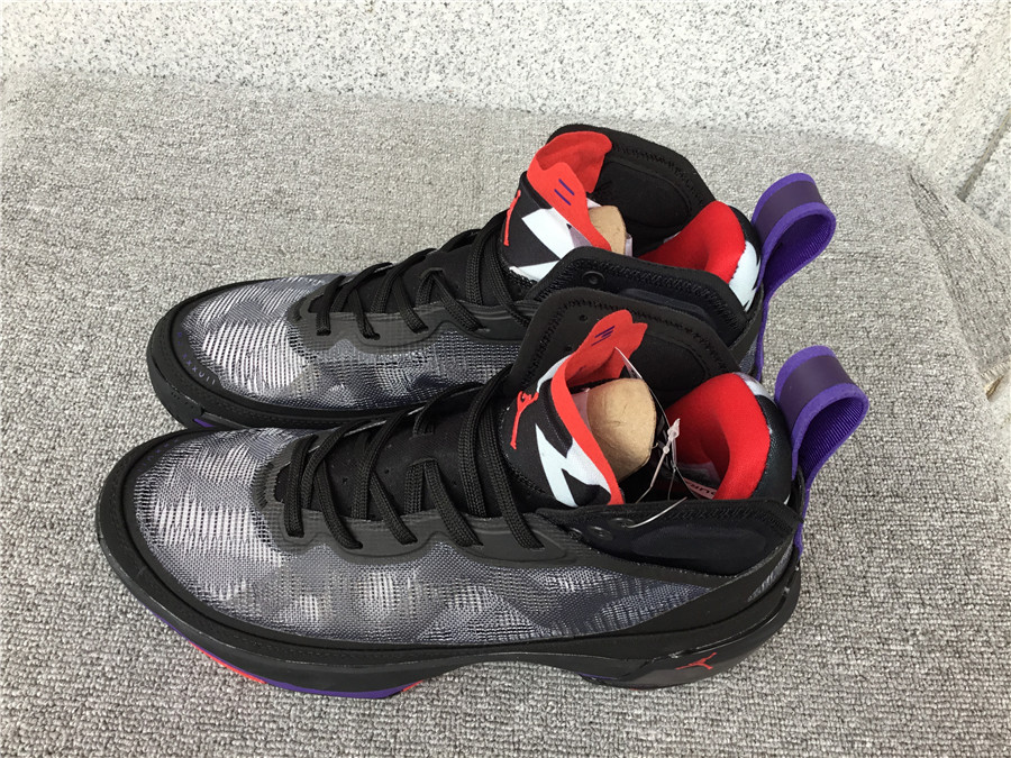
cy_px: 379
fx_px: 905
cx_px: 506
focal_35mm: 31
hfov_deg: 58.4
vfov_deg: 45.4
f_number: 2.4
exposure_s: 1/100
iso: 40
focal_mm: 3.3
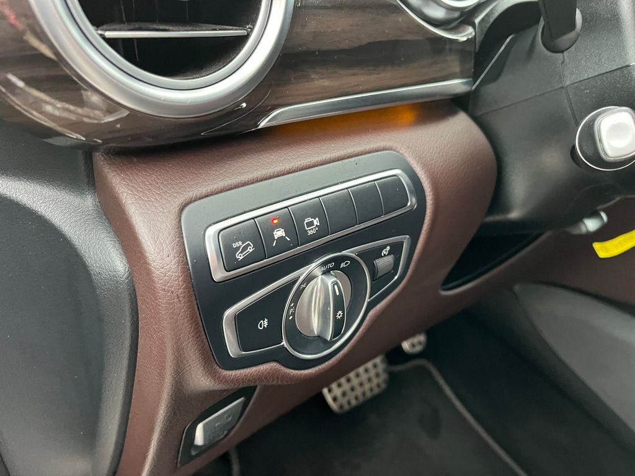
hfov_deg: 67.3
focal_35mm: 26
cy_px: 238
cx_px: 318
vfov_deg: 53.1
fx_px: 477
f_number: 1.6
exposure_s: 1/48
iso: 500
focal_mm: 5.1
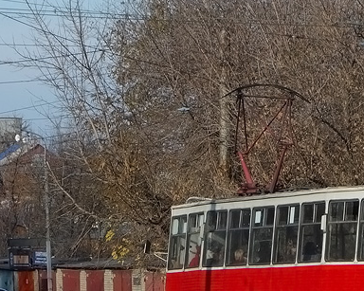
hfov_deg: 6.6
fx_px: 3156
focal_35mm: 293
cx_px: 240
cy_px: 87
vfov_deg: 5.3
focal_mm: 37.1
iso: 125
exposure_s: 1/500
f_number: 5.6
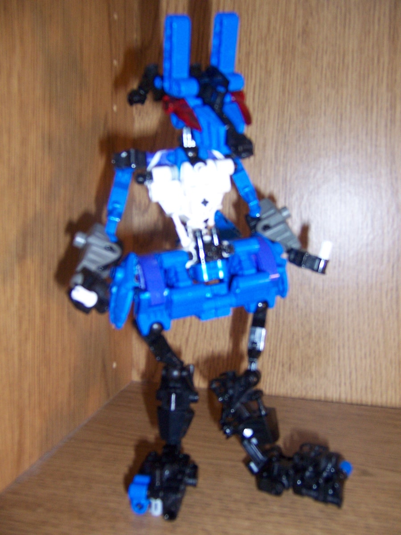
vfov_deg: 55.4
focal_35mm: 33
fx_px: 510
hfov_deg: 42.9
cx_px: 200
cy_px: 268
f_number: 2.8
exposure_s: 1/60
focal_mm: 5.5
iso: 140
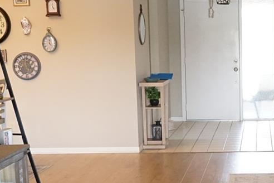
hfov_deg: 21.5
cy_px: 127
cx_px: 281
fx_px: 693
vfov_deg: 15.0
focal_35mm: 91
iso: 5000
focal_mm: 28
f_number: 6.3
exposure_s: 1/60
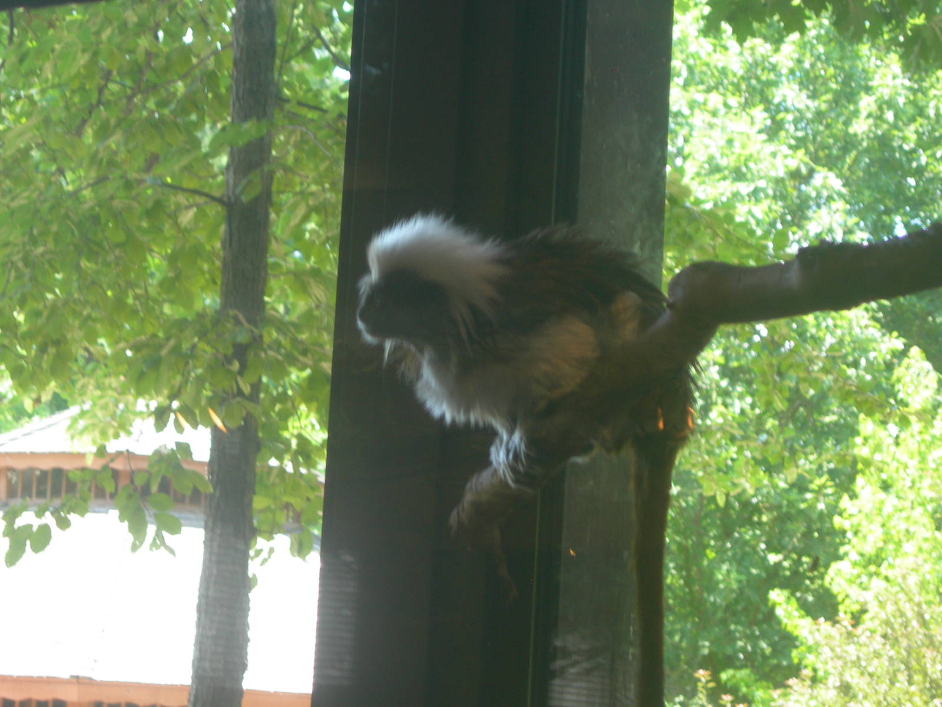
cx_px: 471
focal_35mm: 114
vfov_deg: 13.0
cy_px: 354
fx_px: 3102
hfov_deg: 17.3
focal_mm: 23.4
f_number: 4.9
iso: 50
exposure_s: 1/14.8
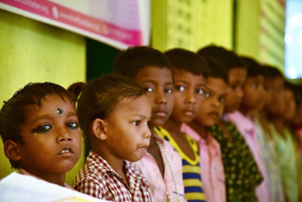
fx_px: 1007
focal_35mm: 120
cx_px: 151
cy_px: 101
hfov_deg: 17.1
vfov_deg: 11.4
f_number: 4
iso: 360
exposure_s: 1/400
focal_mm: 120
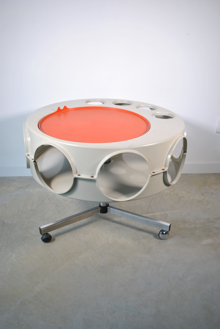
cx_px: 110
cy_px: 164
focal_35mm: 36
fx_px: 329
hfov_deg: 37.0
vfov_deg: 53.1
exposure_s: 1/80
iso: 200
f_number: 4
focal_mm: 24
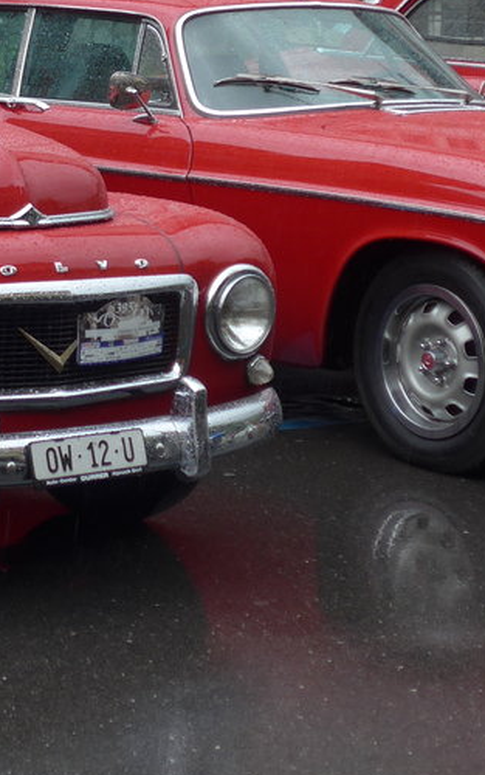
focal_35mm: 117
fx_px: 2472
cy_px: 93
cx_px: -175
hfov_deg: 10.9
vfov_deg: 17.6
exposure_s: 1/160
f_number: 3
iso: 80
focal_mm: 9.5
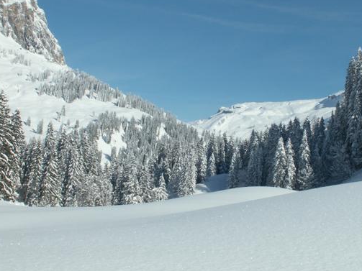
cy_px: 119
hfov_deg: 34.2
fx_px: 585
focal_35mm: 56
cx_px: 222
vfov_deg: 26.1
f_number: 8
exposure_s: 1/320
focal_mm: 7.23
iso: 50
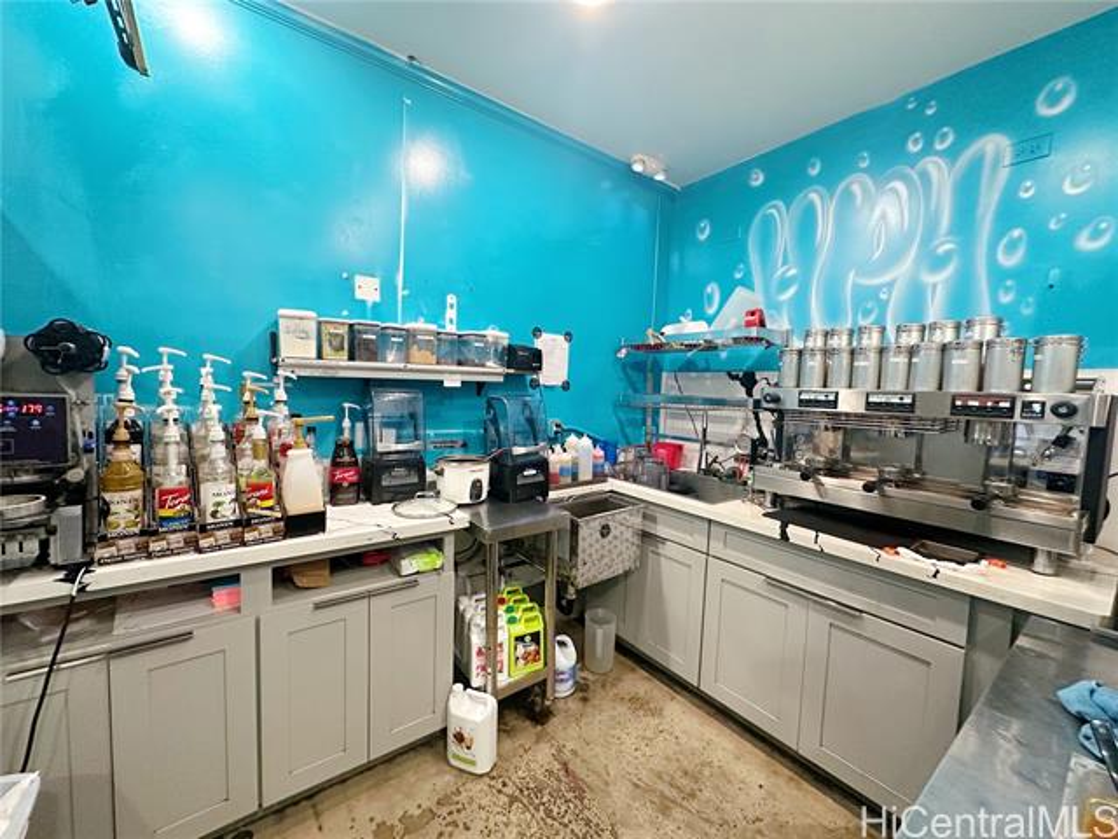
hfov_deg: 102.1
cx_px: 559
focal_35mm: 14
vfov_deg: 85.7
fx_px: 452
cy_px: 420
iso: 400
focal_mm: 2.22
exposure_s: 1/60
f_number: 2.2
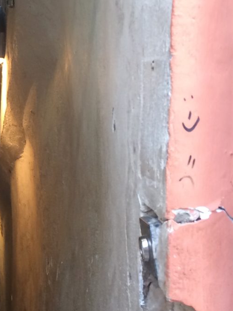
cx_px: -95
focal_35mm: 83
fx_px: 745
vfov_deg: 23.5
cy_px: 191
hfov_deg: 16.5
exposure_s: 1/33
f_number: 2.2
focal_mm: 4.15
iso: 125
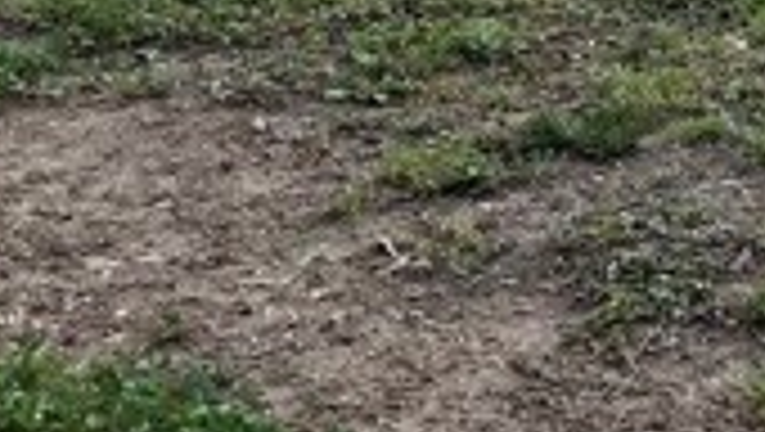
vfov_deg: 8.7
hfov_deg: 15.2
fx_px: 2599
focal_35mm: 128
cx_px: 1228
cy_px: -554
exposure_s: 1/246
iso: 32
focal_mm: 4.2
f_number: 1.6
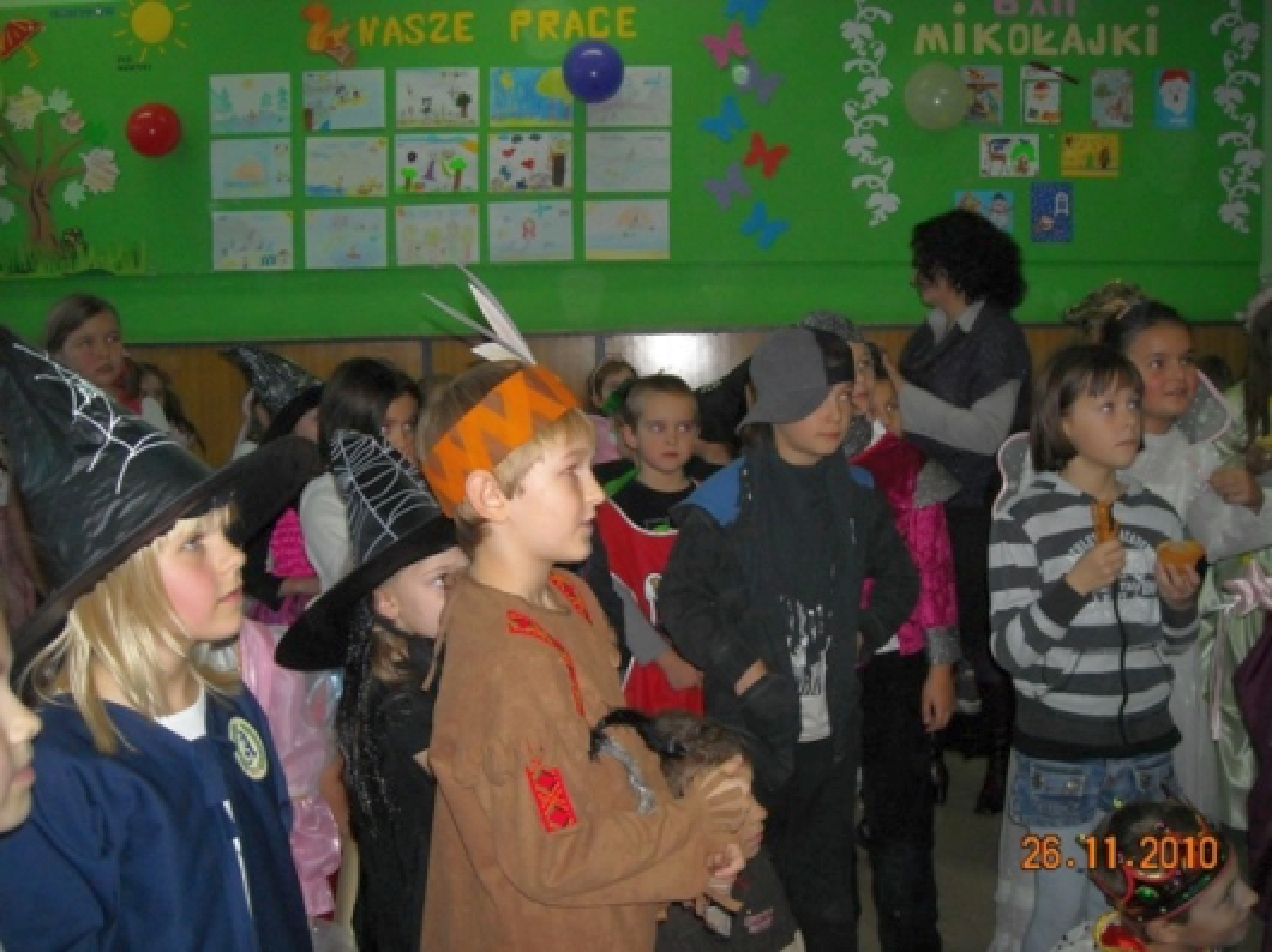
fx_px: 1286
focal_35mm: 35
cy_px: 476
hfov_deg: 52.6
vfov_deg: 40.7
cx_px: 636
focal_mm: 5.7
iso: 200
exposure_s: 1/60
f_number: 2.8
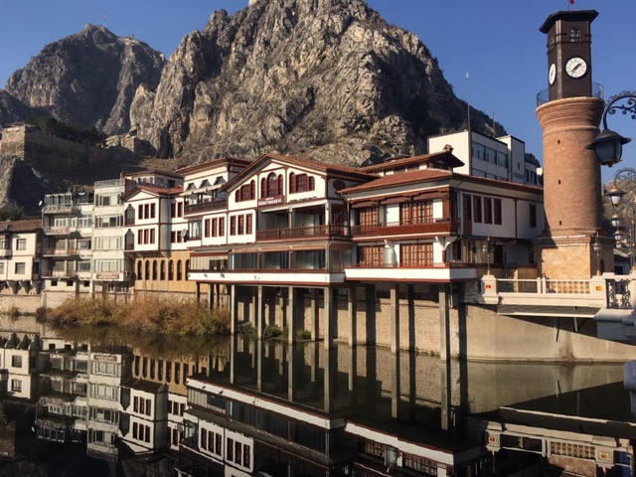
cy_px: 238
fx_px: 533
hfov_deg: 61.7
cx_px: 318
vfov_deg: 48.2
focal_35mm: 29
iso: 25
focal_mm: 4.15
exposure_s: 1/1923
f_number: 2.2
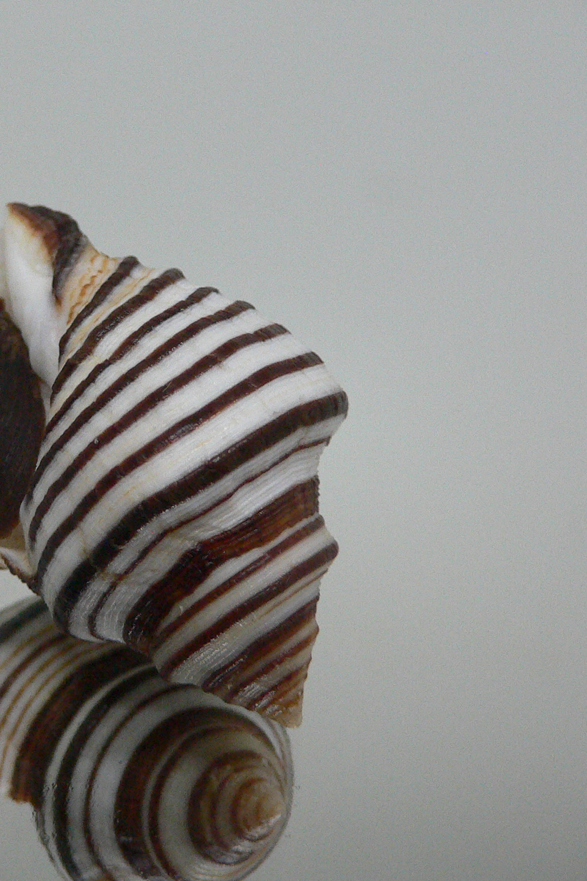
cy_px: 444
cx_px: 86
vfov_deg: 40.4
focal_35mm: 49
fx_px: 1199
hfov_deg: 26.8
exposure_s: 1/60
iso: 200
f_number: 2.8
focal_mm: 4.6
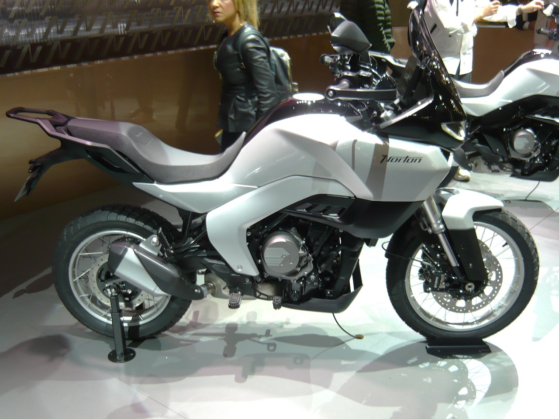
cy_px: 210
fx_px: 662
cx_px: 280
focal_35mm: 41
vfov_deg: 35.1
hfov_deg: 45.8
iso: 100
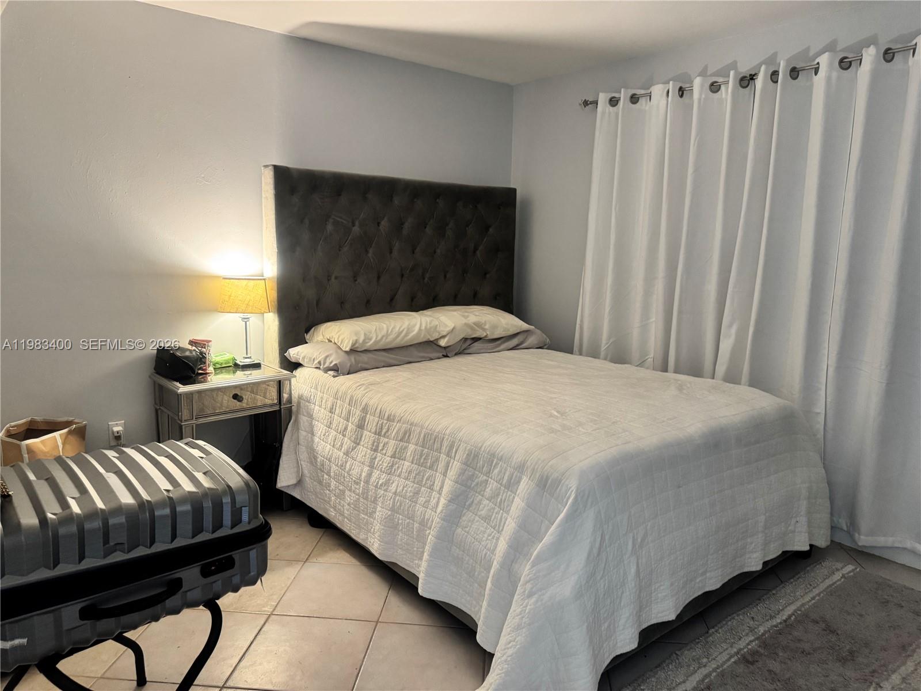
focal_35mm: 24
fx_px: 639
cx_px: 460
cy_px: 346
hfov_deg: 71.6
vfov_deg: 56.8
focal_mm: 6.76
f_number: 1.78
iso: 500
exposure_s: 1/60
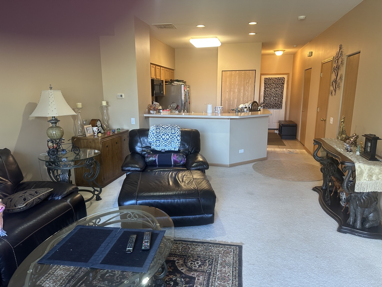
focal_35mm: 24
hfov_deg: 71.6
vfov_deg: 56.8
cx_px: 191
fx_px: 265
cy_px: 144
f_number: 1.78
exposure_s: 1/60
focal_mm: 6.86
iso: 200
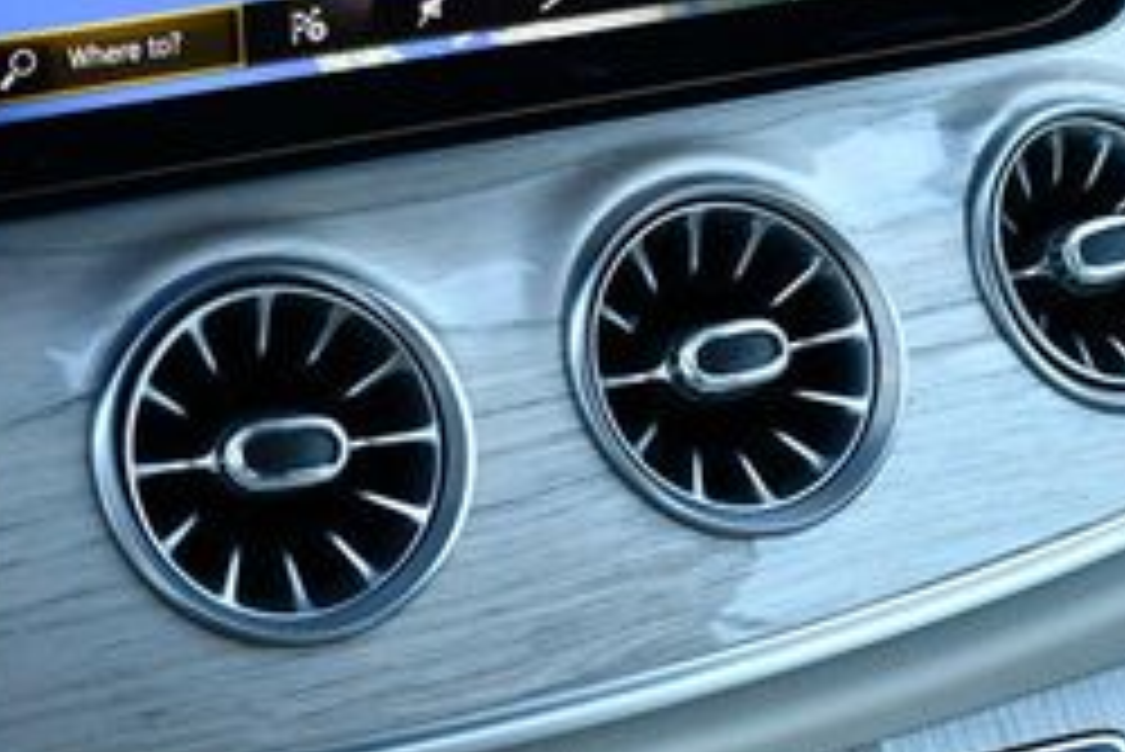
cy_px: 194
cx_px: 369
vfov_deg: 14.8
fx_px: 2877
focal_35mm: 92
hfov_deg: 22.0
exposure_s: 1/250
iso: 560
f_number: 3.5
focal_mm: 18
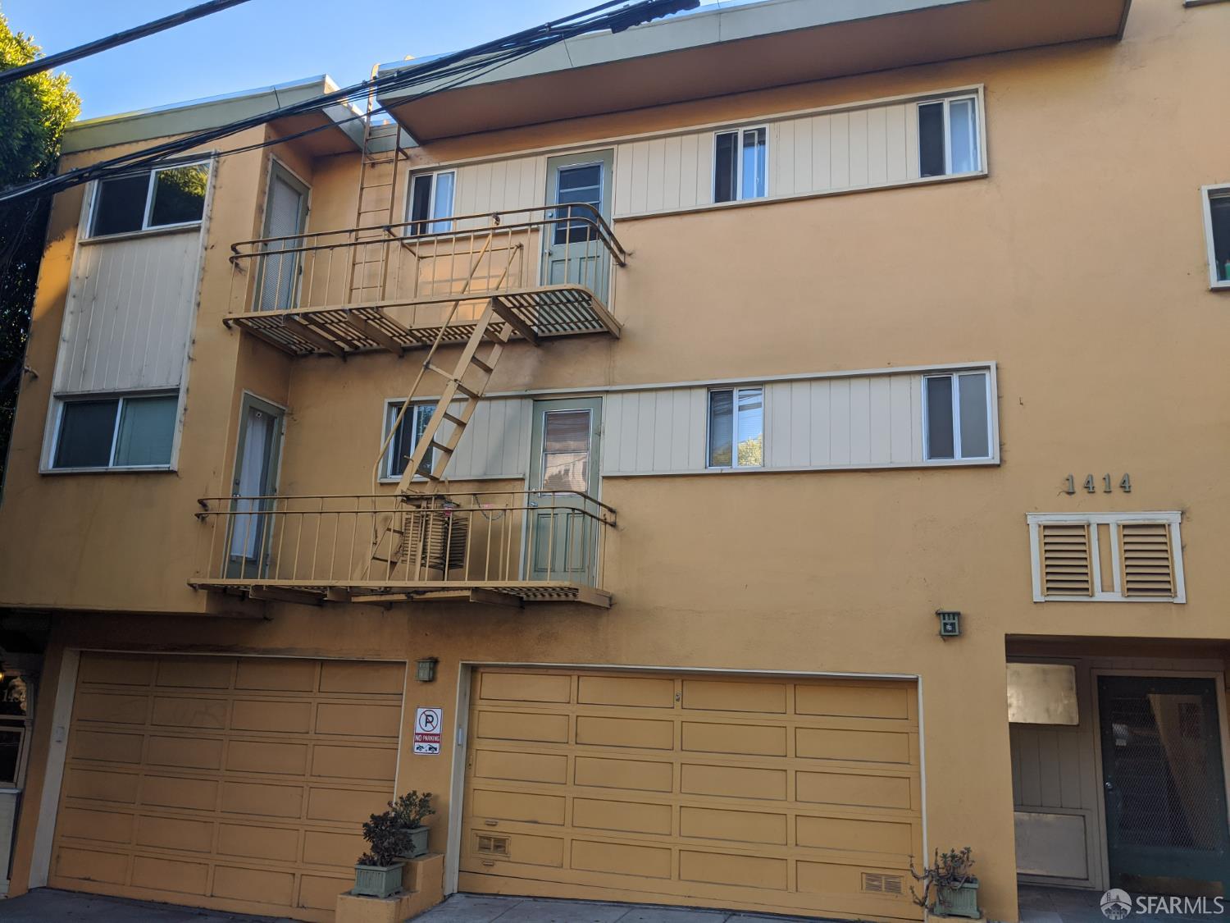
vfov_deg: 51.4
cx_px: 615
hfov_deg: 65.3
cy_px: 462
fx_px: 959
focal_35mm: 27
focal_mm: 4.44
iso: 51
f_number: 1.8
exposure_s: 1/755
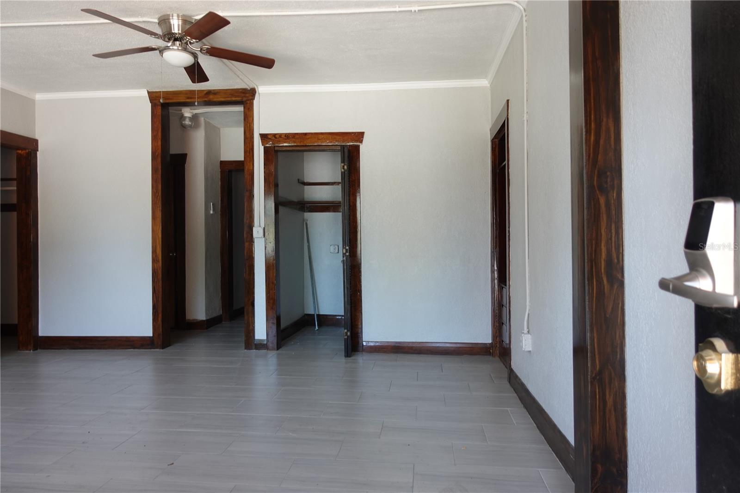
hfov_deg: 73.8
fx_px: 493
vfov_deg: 53.1
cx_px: 370
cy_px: 246
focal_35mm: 24
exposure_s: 1/30
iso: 125
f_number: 2.2
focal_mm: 9.4
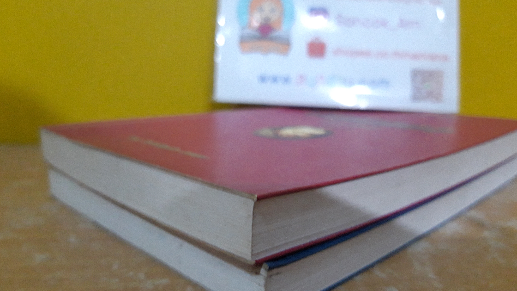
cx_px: 258
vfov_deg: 39.7
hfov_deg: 66.1
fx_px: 398
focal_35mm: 29
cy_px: 192
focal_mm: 3.93
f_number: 1.7
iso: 500
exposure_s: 1/20
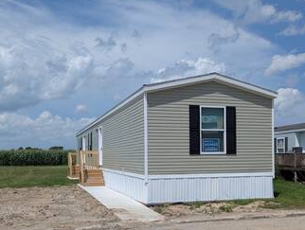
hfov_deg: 48.9
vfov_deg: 37.3
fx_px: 336
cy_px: 160
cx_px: 149
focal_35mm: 38
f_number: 1.85
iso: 46
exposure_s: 1/4525
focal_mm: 6.81
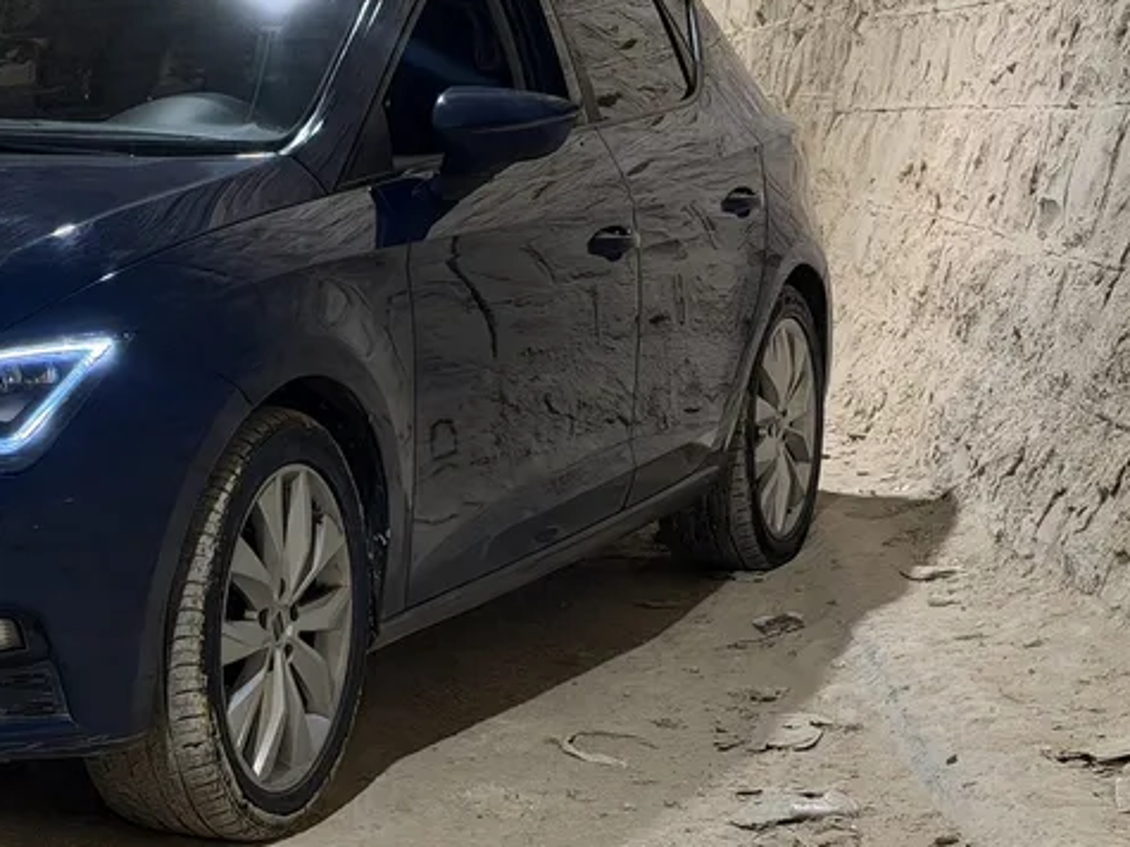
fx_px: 3166
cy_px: 343
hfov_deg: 19.7
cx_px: 5
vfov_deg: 15.2
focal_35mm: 97
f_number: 1.78
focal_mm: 6.76
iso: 200
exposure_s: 1/100
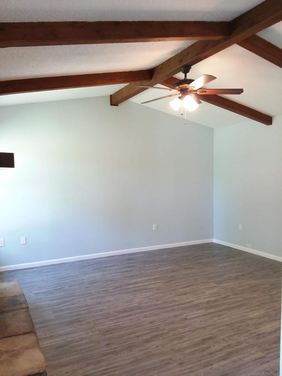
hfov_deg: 51.4
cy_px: 188
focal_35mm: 27
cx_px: 141
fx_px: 293
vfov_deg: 65.3
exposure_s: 1/30
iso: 200
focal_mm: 2.91
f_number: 1.9
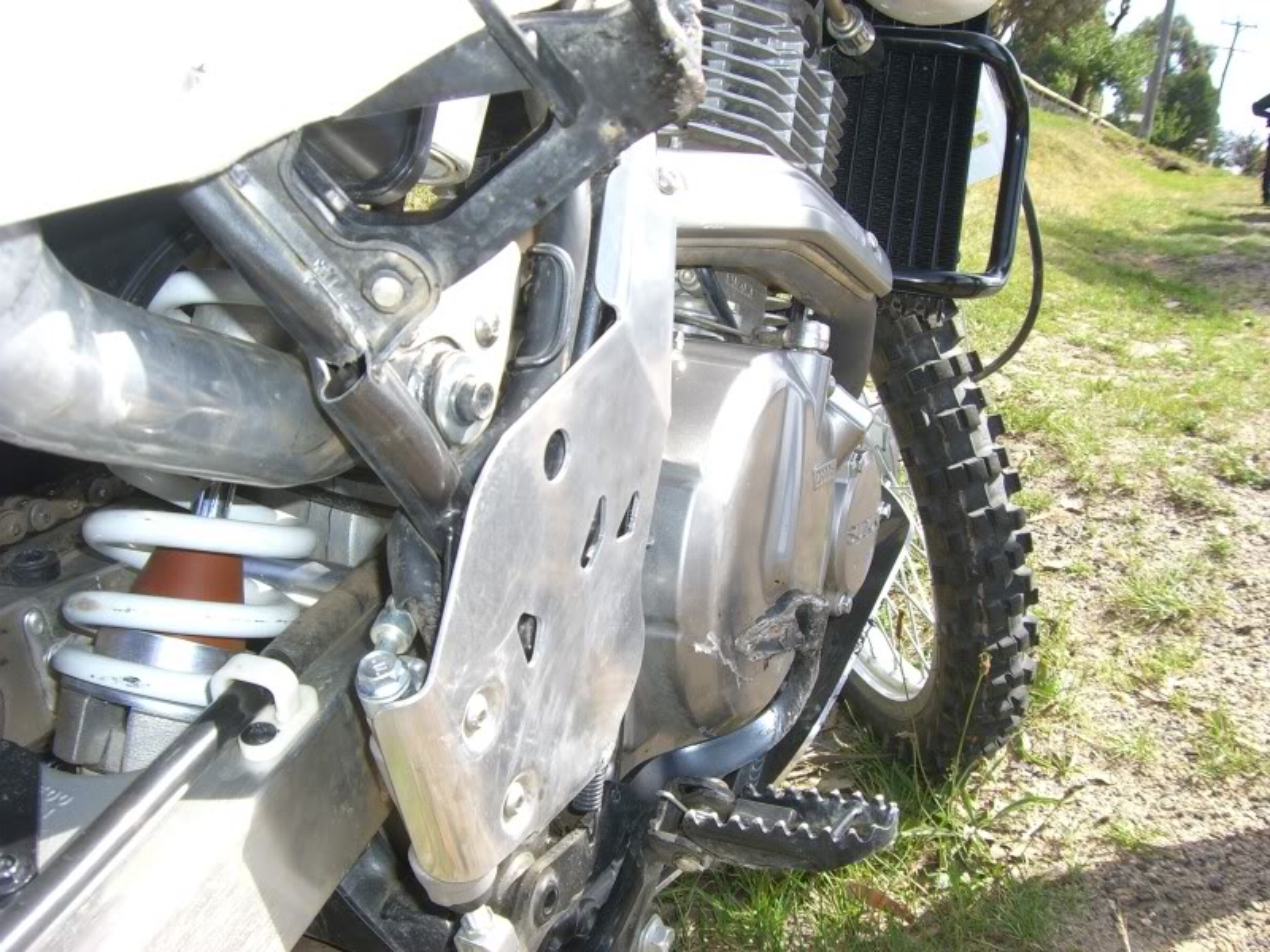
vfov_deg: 37.7
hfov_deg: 49.0
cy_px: 476
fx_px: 1394
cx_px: 635
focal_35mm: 38
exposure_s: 1/200
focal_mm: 6.2
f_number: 4.3
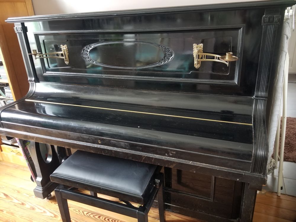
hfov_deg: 67.3
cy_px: 111
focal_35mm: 26
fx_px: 222
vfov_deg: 53.1
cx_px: 148
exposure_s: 1/17
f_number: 1.7
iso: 200
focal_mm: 4.25
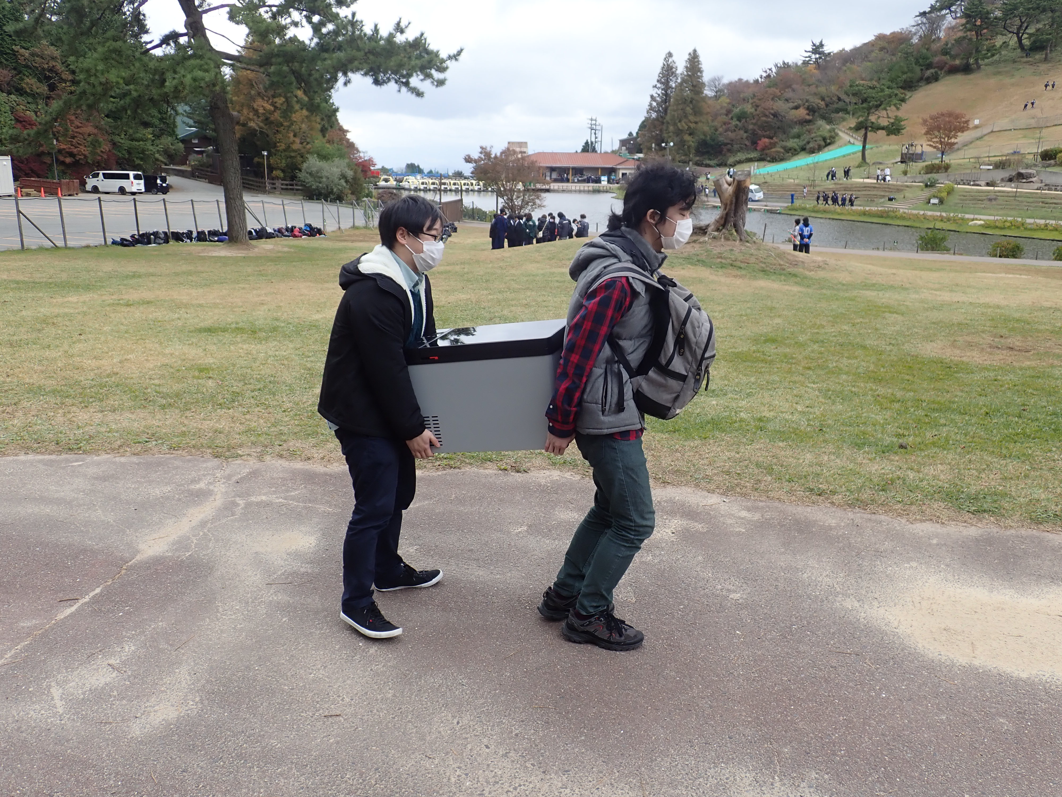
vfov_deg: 46.8
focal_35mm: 30
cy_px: 398
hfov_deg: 60.0
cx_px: 531
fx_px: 920
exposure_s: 1/200
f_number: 3.2
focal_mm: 5.5
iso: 100
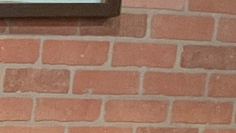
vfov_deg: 5.4
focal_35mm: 192
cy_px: 574
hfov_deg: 9.9
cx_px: -332
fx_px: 1202
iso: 500
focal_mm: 4.2
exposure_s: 1/30
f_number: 1.6
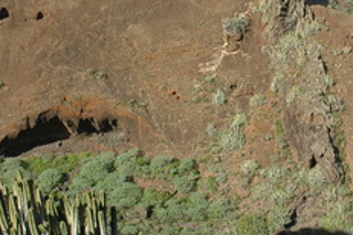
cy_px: 95
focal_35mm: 84
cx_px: 293
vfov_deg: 16.3
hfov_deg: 23.7
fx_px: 824
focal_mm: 18
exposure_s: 1/320
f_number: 9
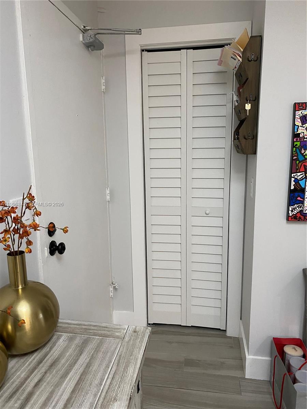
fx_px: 307
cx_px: 154
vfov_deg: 67.3
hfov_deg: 53.1
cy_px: 204
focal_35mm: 26
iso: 250
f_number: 1.8
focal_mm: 4.25
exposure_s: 1/60
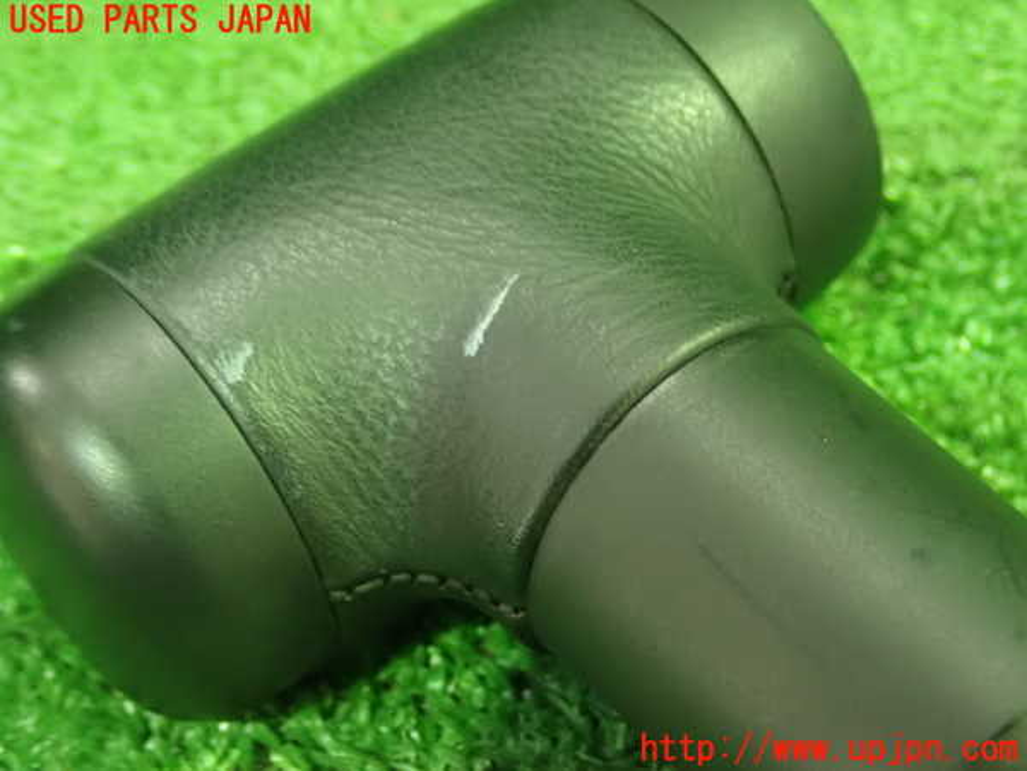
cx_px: 514
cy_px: 386
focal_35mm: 57
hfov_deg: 33.8
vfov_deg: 25.7
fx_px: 1691
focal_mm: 10.29
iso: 1600
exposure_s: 1/20
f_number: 3.5
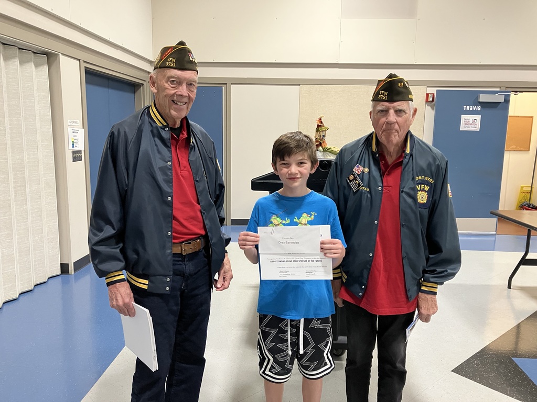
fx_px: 434
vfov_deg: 49.7
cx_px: 268
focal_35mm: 28
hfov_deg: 63.4
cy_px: 201
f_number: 1.8
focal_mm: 3.99
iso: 200
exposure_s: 1/60
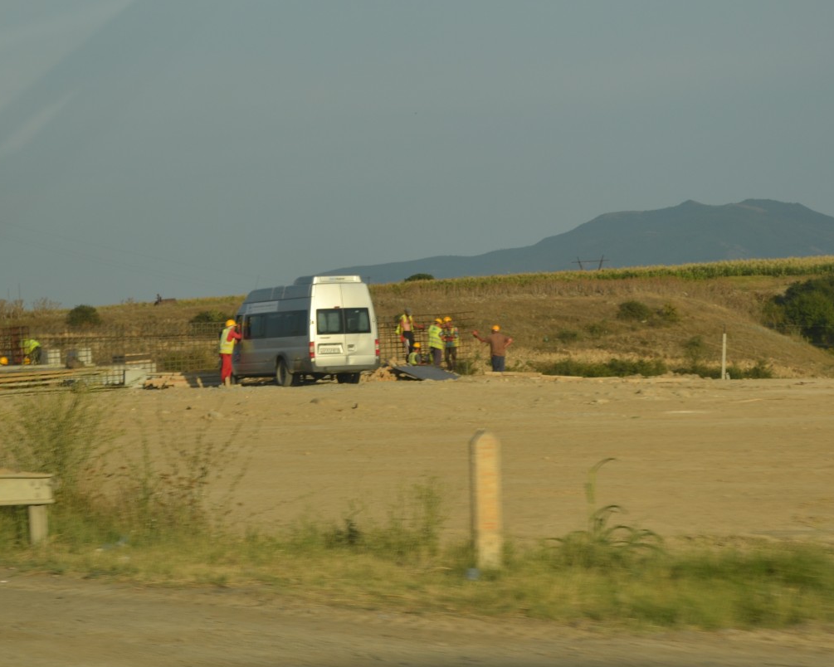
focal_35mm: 125
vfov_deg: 12.4
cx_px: 240
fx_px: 3079
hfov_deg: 15.4
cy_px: 273
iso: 100
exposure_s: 1/200
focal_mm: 55
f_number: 7.1
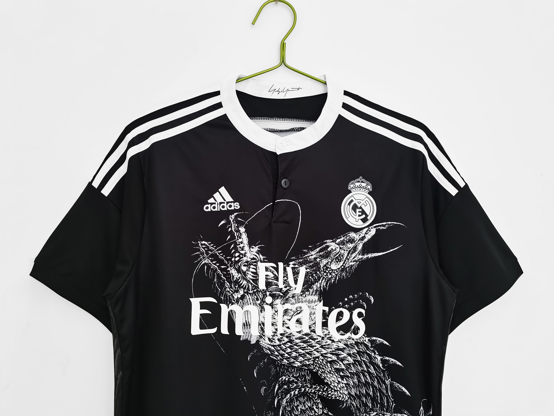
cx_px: 277
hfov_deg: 67.3
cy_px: 208
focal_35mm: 26
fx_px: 416
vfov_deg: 53.1
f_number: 1.8
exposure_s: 1/120
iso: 320
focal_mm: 5.58
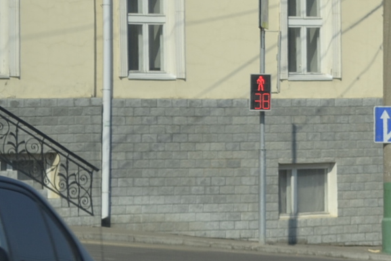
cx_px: 721
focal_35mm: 329
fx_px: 3572
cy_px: 85
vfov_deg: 4.2
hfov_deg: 6.1
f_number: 5.6
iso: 100
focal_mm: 55
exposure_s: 1/400
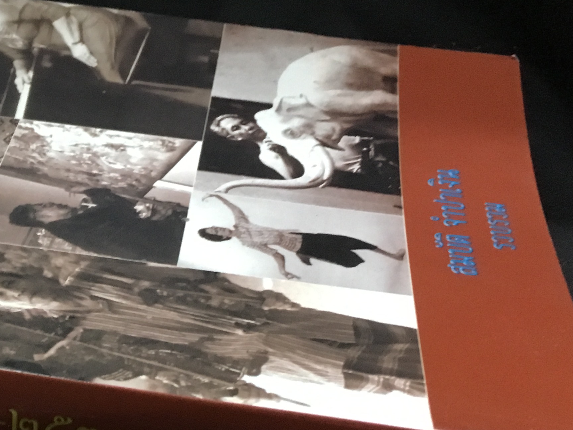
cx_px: -33
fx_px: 1126
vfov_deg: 21.1
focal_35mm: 68
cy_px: 391
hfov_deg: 26.6
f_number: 2.2
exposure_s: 1/17
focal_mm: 4.15
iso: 250
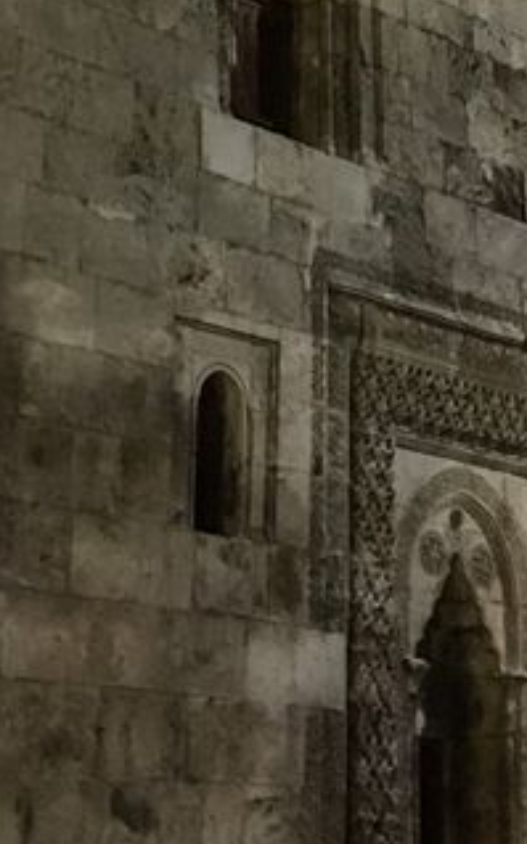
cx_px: 543
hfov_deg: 14.2
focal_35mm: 90
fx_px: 2071
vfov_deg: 21.4
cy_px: -176
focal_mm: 4.15
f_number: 2.2
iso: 320
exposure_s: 1/4
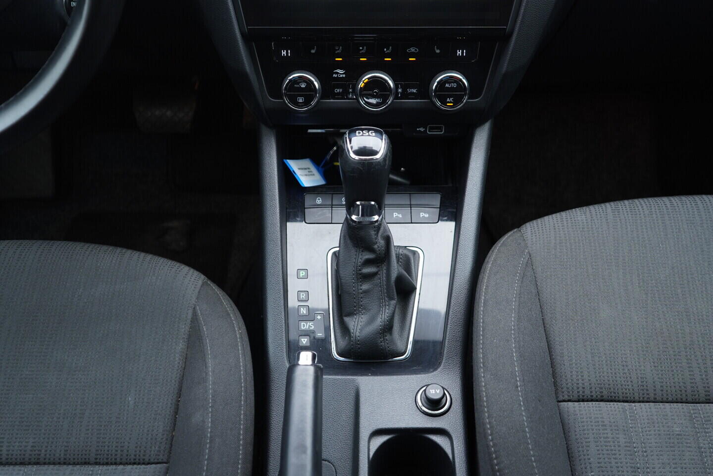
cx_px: 356
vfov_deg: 36.9
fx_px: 713
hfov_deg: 53.1
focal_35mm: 36
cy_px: 238
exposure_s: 1/40
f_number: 2.8
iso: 320
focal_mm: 24
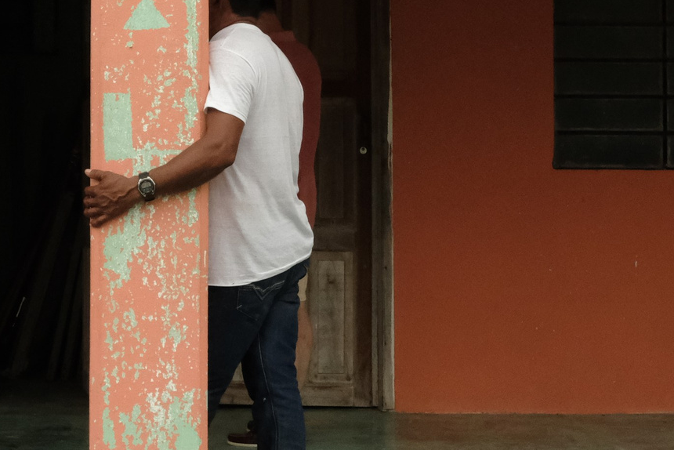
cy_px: 7
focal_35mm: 122
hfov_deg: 16.7
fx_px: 2285
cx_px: 174
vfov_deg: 11.1
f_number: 13
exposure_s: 1/250
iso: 3200
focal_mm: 27
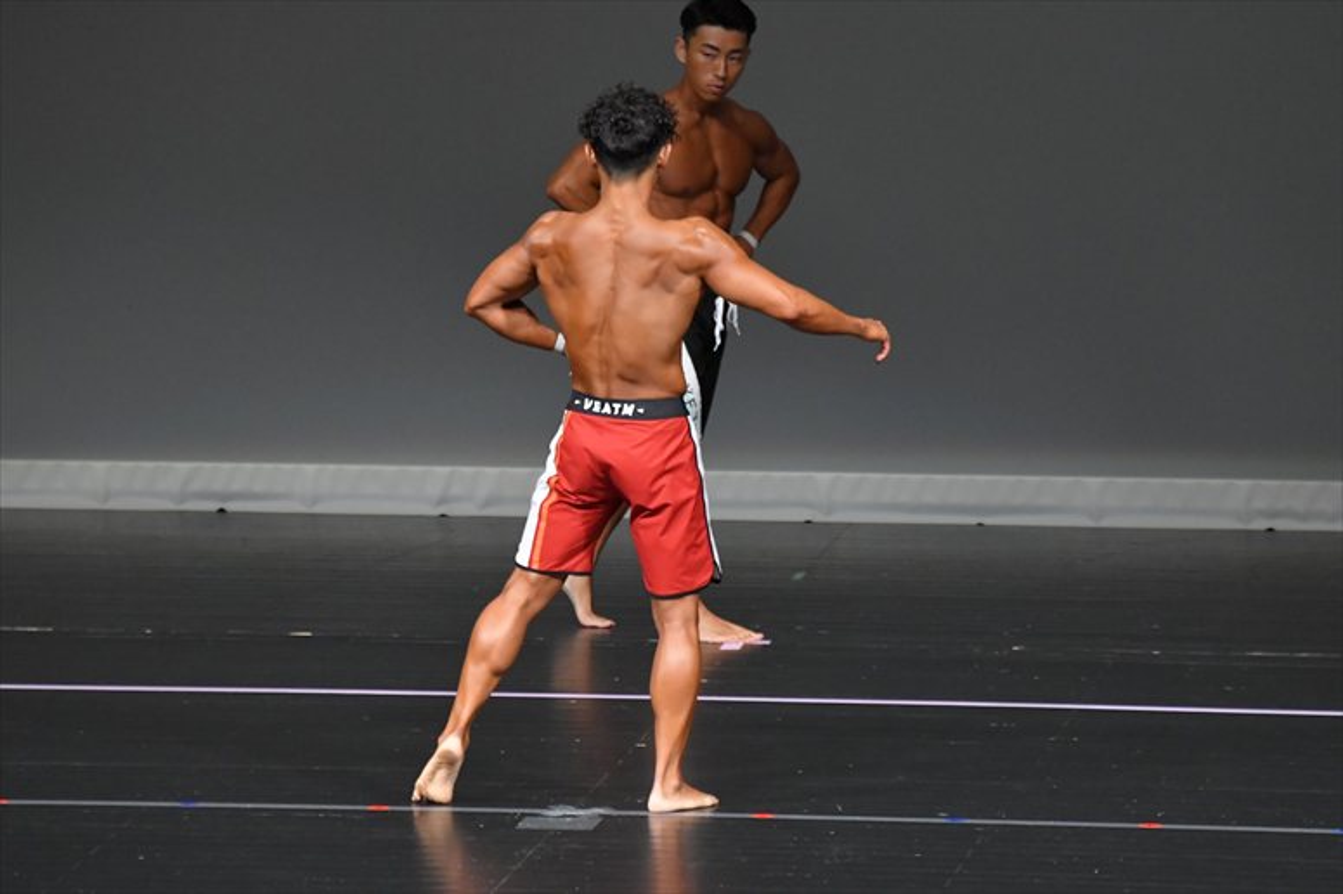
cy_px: 447
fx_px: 12864
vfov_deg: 4.0
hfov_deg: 6.0
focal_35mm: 345
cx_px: 672
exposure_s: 1/400
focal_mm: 230
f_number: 5.6
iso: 4000
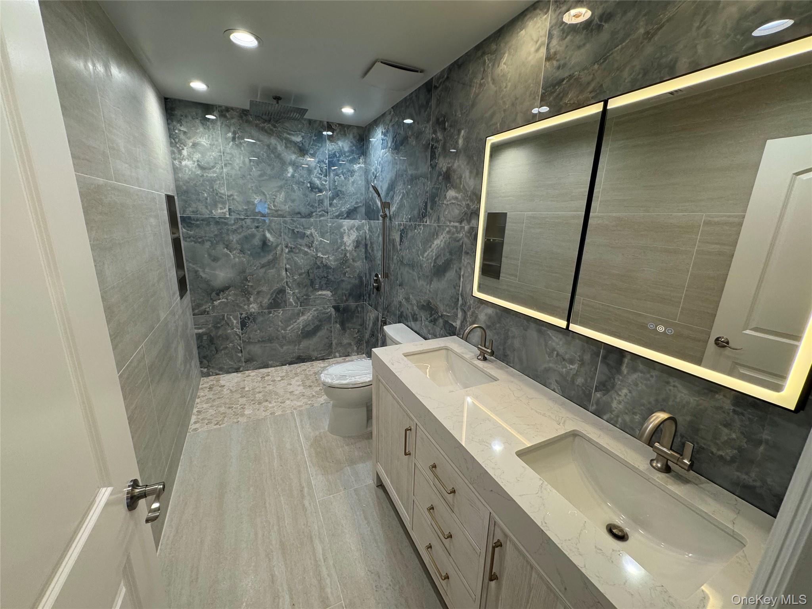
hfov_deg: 102.1
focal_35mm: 14
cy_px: 304
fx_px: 328
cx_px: 406
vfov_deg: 85.7
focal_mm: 2.22
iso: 160
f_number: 2.2
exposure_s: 1/120
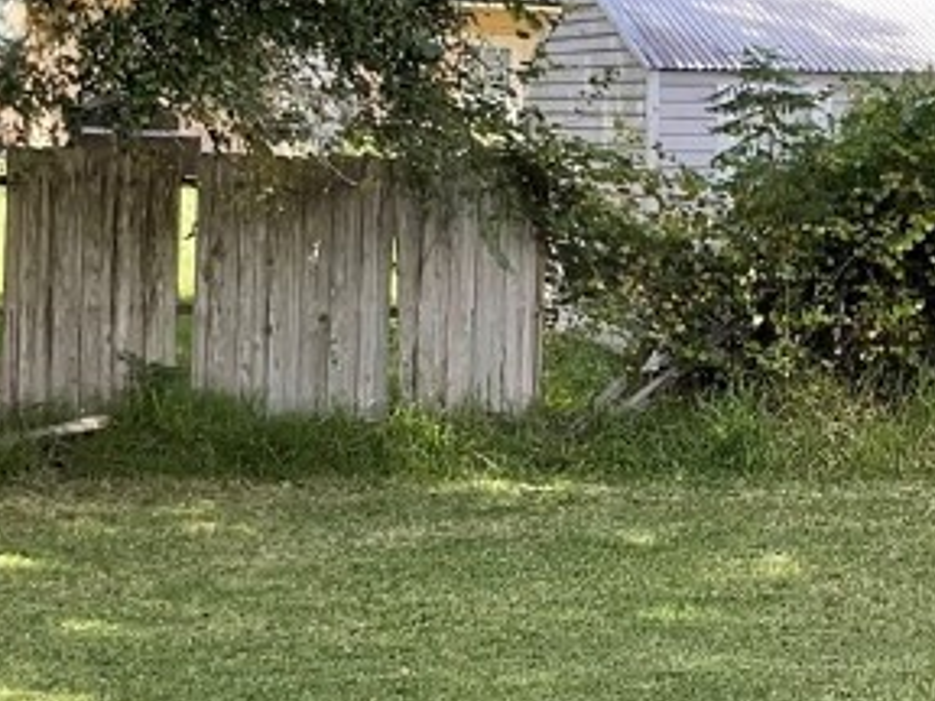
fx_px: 2782
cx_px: 743
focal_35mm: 103
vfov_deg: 14.2
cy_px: 617
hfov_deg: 18.9
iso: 16
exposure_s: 1/312
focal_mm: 3
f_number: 1.8
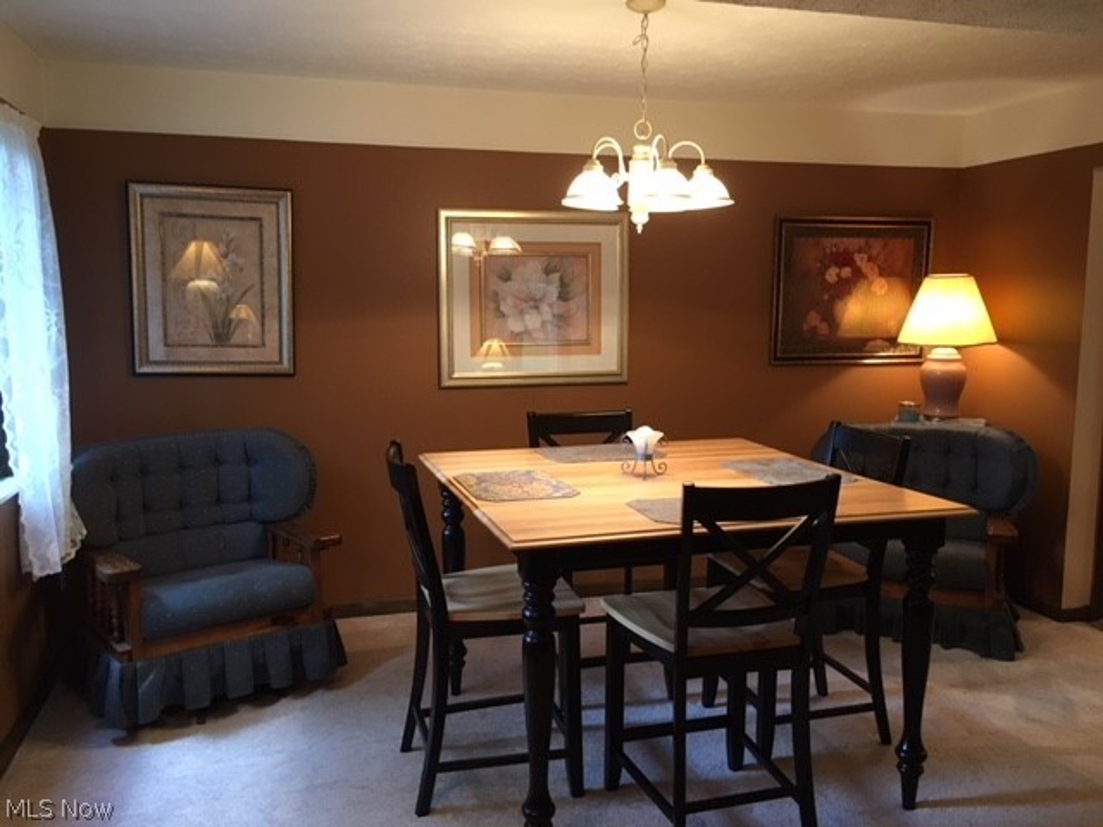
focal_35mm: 29
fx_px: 924
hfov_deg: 61.7
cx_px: 552
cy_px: 414
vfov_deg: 48.2
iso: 125
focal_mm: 4.15
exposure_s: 1/30
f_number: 2.2
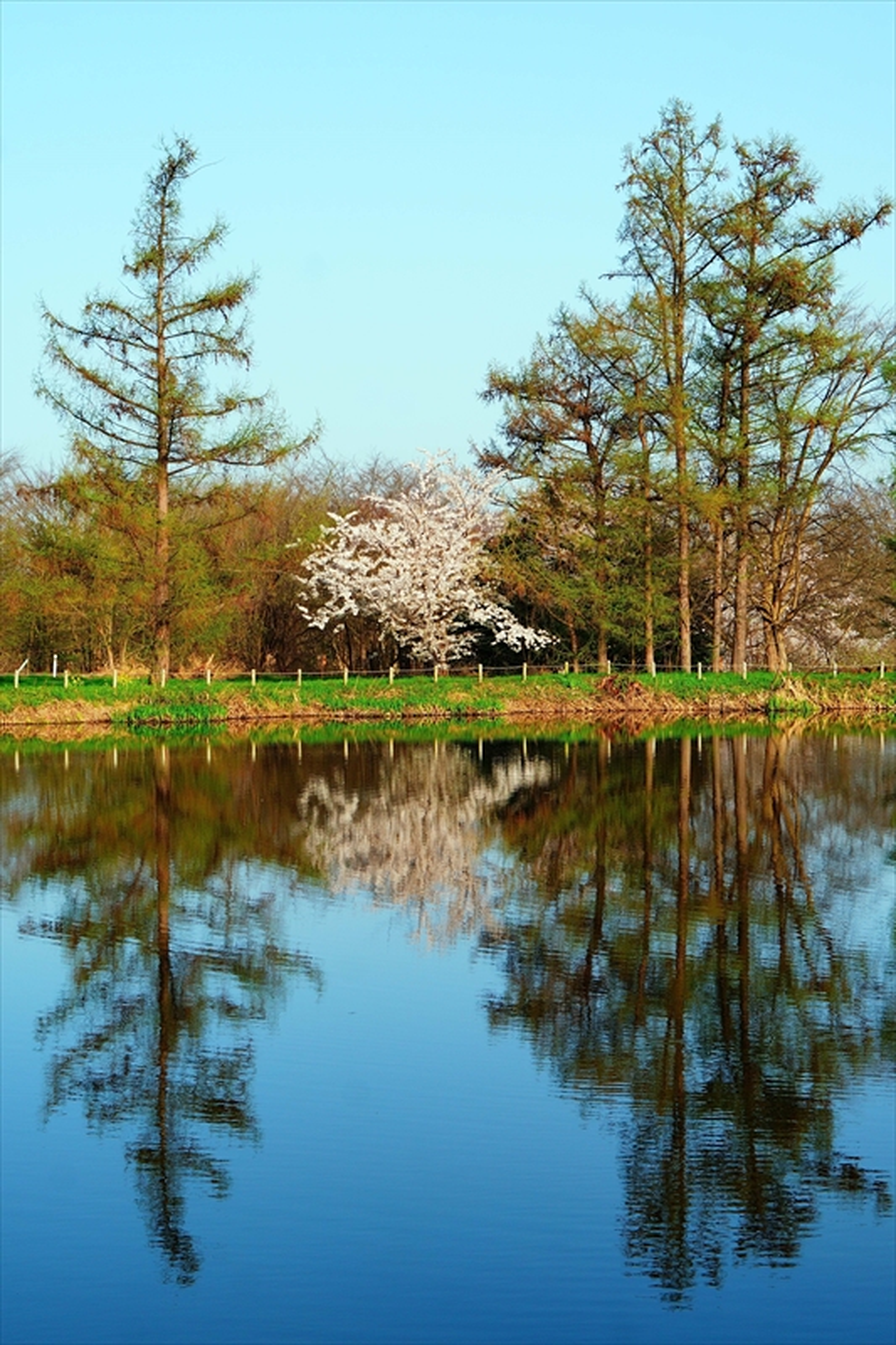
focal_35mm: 66
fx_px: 2465
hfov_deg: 20.6
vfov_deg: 30.5
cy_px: 672
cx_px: 448
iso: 100
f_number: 8
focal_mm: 44
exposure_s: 1/250
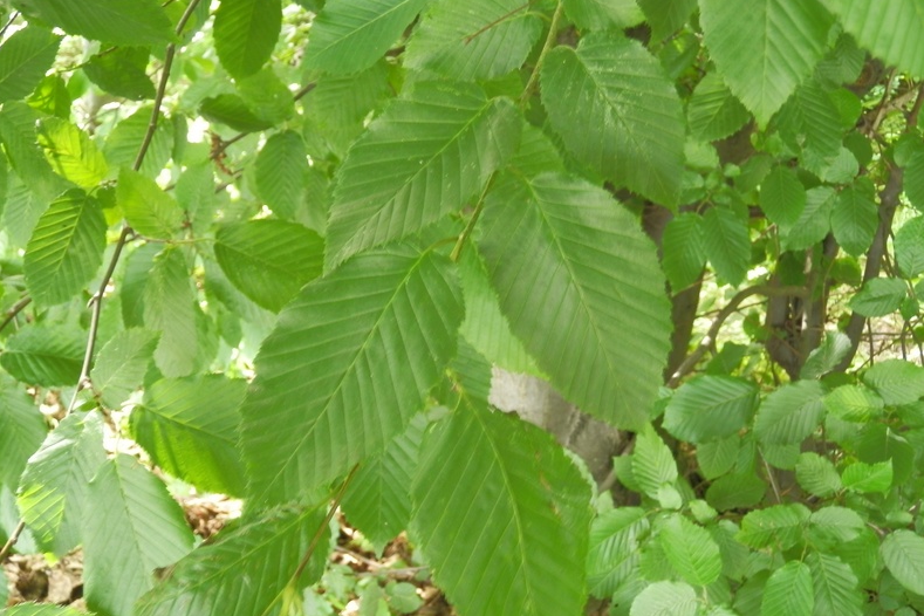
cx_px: 467
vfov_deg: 34.2
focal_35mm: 39
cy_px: 335
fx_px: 1001
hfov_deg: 49.6
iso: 200
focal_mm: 6.7
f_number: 3.9
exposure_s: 1/8
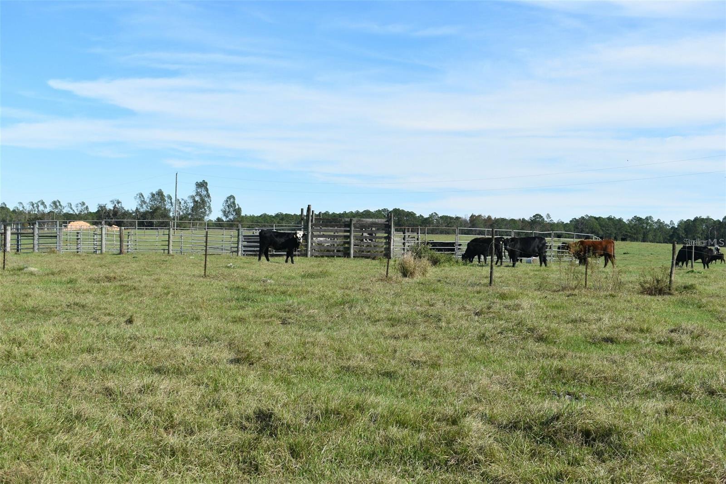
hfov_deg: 42.3
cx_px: 363
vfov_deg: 28.9
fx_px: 937
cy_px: 242
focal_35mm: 46
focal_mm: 31
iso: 100
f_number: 8
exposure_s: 1/250
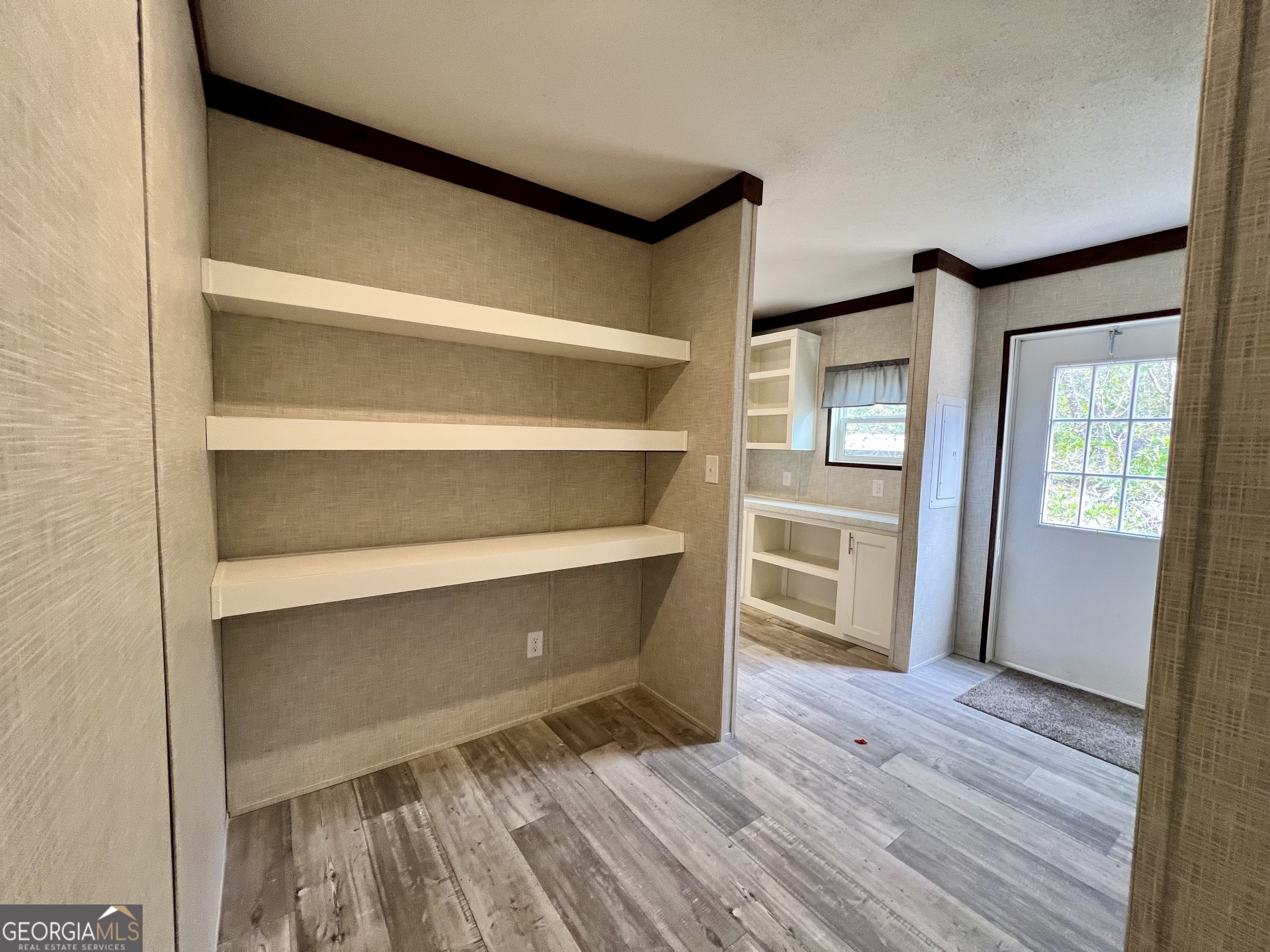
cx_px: 635
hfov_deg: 106.2
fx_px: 477
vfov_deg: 89.9
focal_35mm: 13
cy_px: 476
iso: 160
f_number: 1.8
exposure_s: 1/60
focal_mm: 1.57
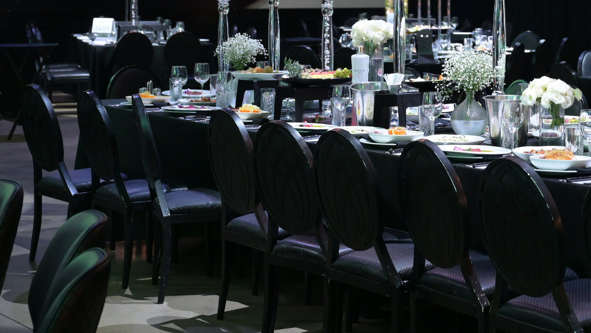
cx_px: 575
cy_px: 50
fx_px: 1269
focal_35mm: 81
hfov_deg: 25.1
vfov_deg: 14.8
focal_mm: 39
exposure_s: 1/50
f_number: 4
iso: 1600
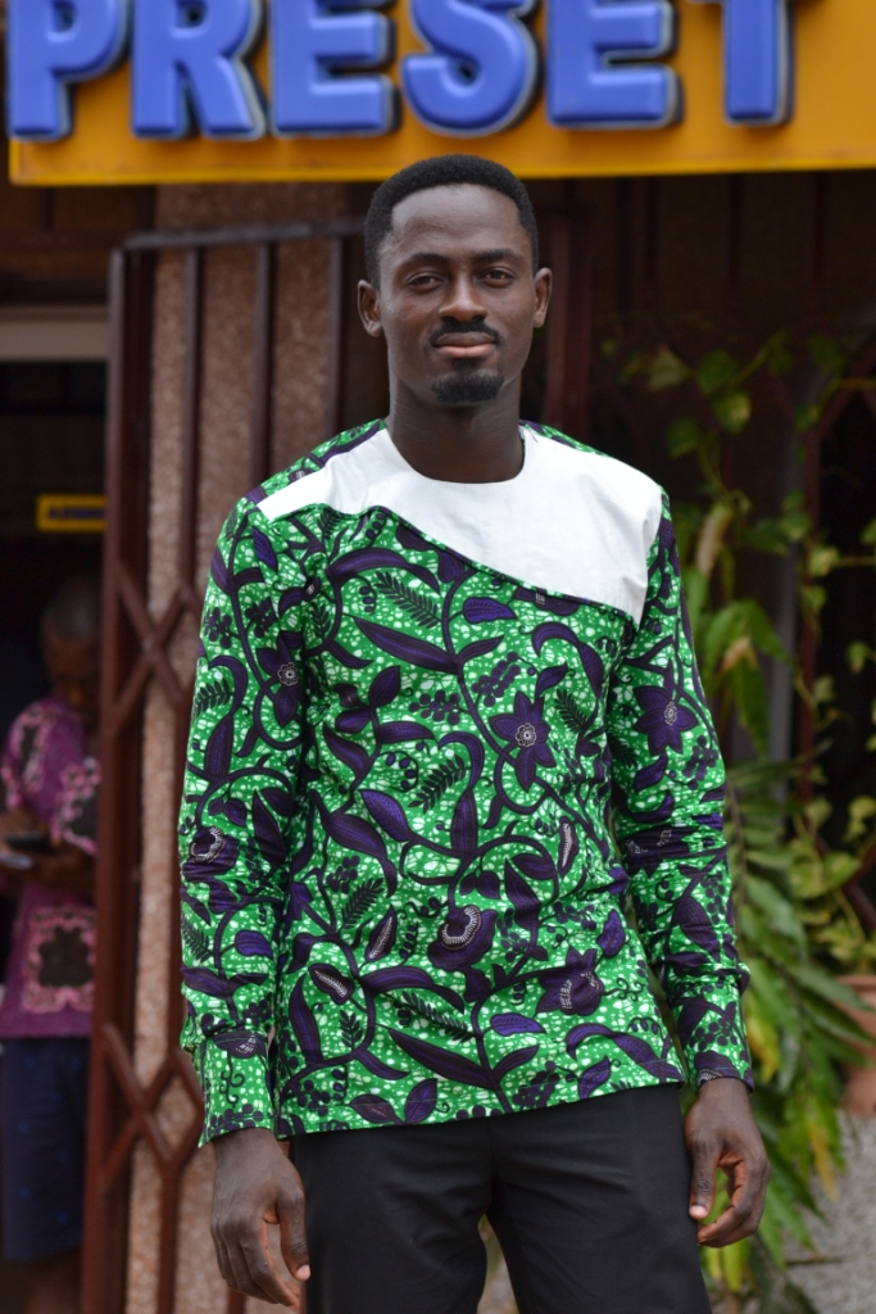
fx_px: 6020
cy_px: 657
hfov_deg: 8.3
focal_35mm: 165
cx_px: 438
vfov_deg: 12.5
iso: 160
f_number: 5.6
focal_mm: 110
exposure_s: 1/500
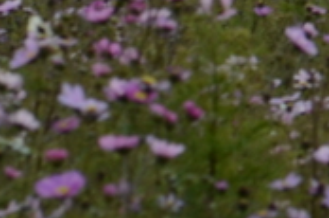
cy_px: -381
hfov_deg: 4.7
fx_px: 4019
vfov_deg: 3.1
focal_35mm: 441
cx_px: 282
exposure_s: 1/125
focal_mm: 50
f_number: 5.6
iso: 200
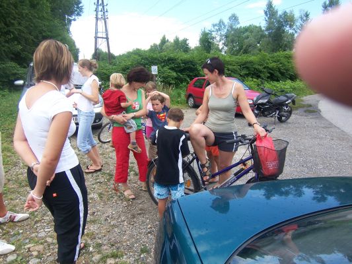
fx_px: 234
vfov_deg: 58.9
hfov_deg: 73.9
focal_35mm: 23
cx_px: 176
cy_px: 132
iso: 64
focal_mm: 3.8
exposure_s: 1/320
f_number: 2.8
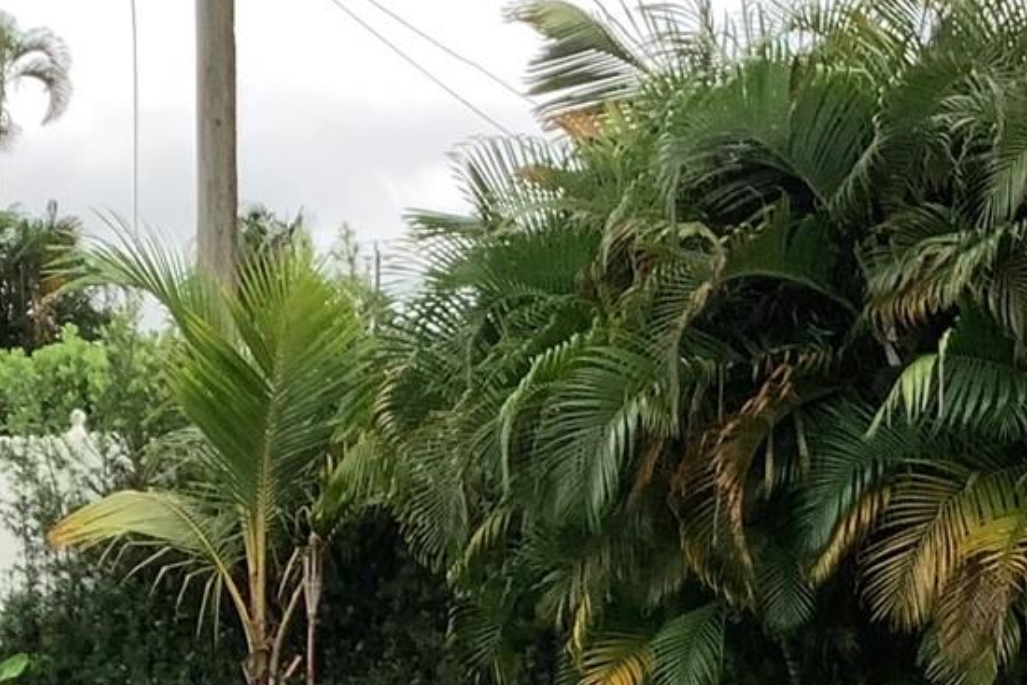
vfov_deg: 11.2
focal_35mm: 120
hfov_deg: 17.0
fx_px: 3424
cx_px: 383
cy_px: 862
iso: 25
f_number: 2.4
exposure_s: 1/170
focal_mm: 3.3
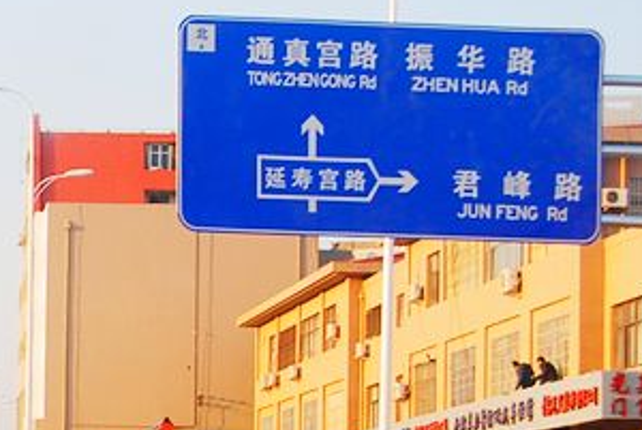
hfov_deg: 13.4
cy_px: 455
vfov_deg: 9.5
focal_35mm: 144
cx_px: -323
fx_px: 2572
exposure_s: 1/125
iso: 110
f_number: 5.6
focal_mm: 30
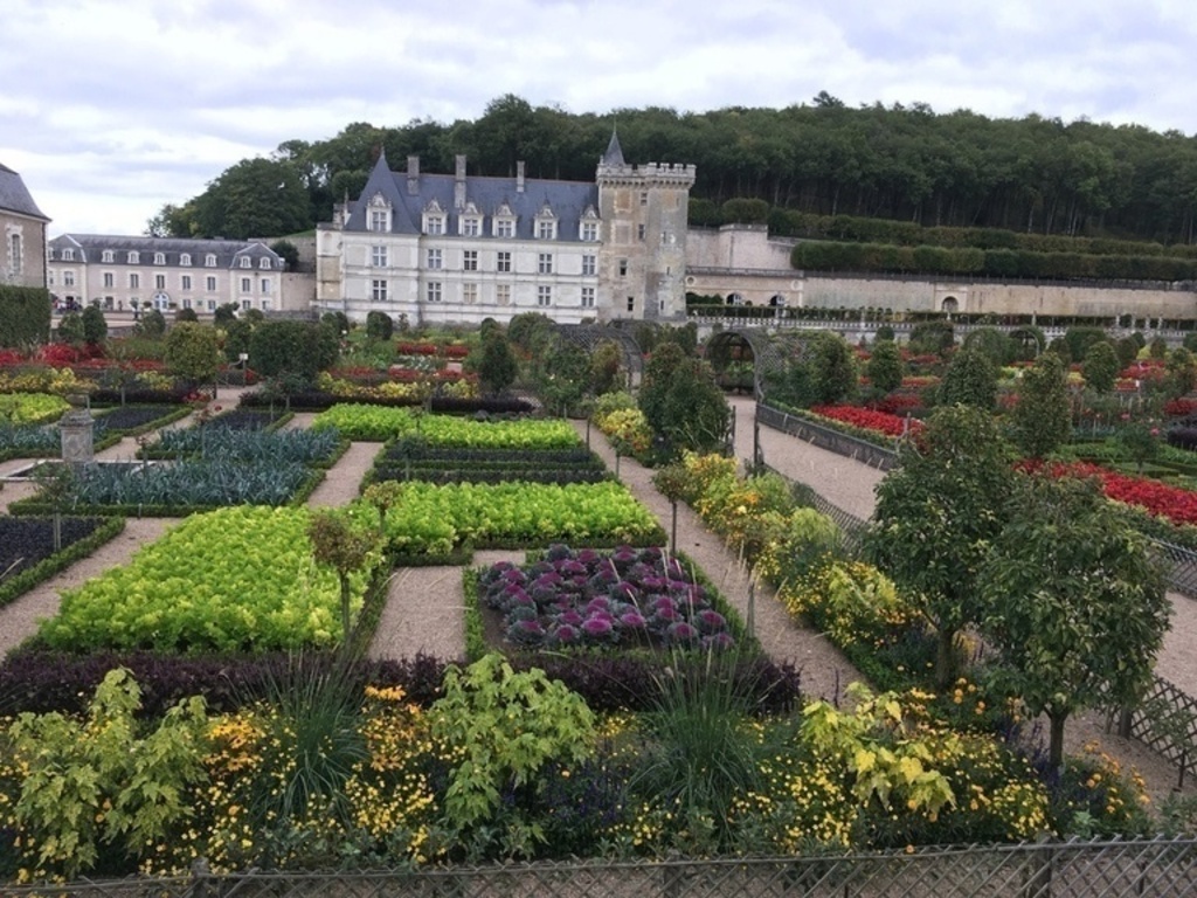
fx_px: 1003
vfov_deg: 48.2
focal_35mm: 29
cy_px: 449
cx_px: 598
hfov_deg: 61.7
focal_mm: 4.15
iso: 25
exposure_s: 1/109
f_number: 2.2
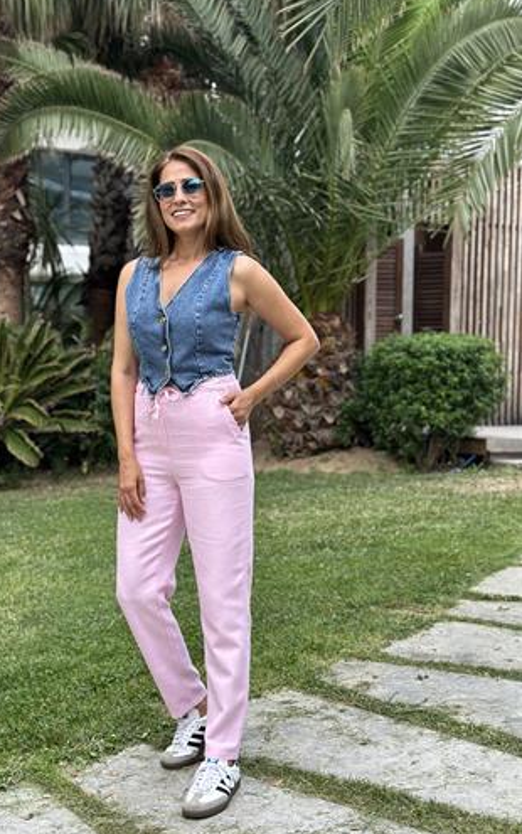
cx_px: 204
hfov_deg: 24.9
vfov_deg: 38.8
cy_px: 414
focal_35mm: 52
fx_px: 1182
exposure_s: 1/297
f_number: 1.78
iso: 80
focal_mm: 6.86
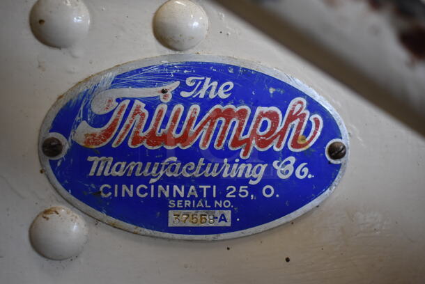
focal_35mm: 42
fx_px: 496
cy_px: 142
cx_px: 212
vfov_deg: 32.0
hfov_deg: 46.4
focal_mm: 28
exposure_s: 1/50
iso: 900
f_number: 4.2
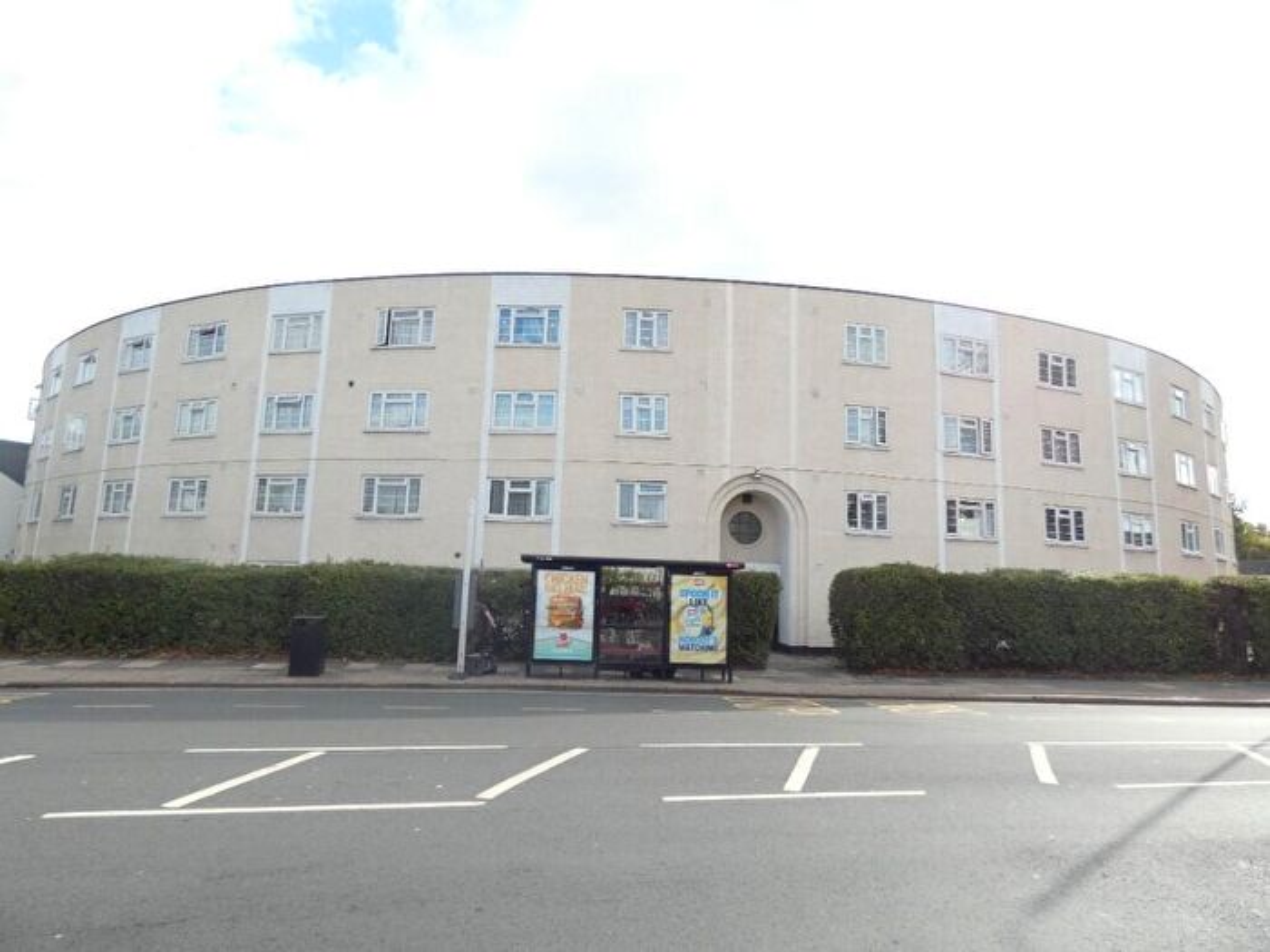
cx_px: 635
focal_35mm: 20
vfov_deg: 66.0
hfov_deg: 81.7
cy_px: 476
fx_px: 734
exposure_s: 1/500
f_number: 2.8
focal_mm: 3.6
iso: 80
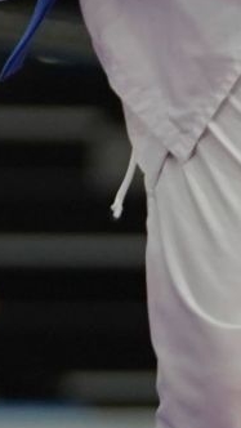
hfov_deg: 1.1
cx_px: -300
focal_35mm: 1140
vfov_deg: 1.9
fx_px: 12938
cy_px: -326
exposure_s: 1/1000
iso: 1250
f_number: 2.8
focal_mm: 134
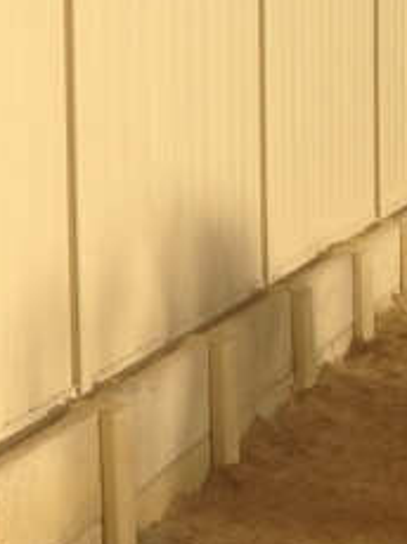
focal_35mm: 156
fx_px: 2450
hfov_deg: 9.3
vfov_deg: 12.6
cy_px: 161
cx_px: -180
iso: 50
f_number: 2.4
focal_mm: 4.28
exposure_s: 1/2907
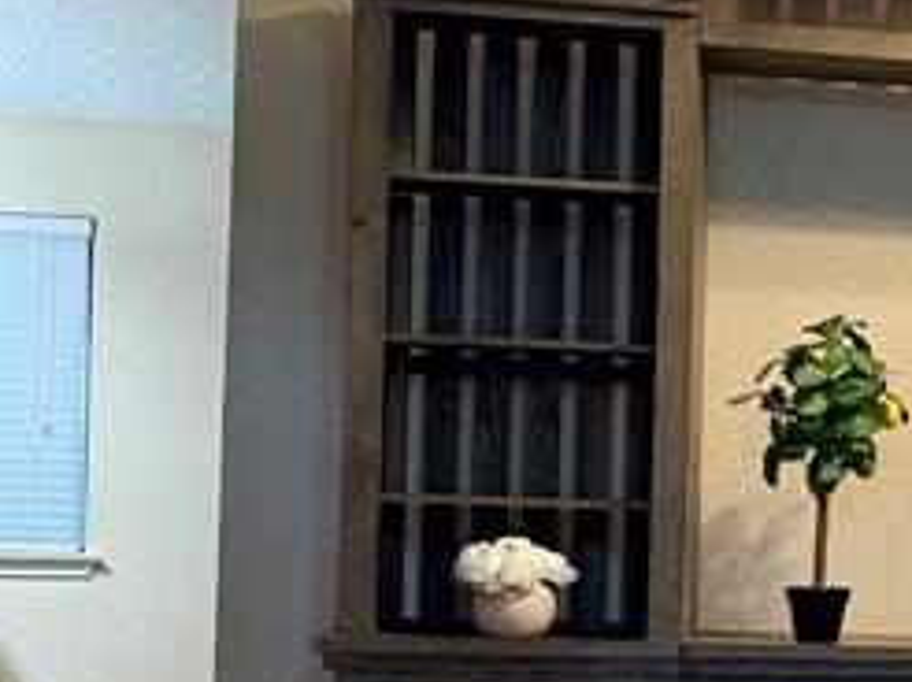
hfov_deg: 16.9
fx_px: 2632
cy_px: 552
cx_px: 1539
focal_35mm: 100
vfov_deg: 14.7
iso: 200
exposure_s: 1/60
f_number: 1.78
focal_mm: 6.76
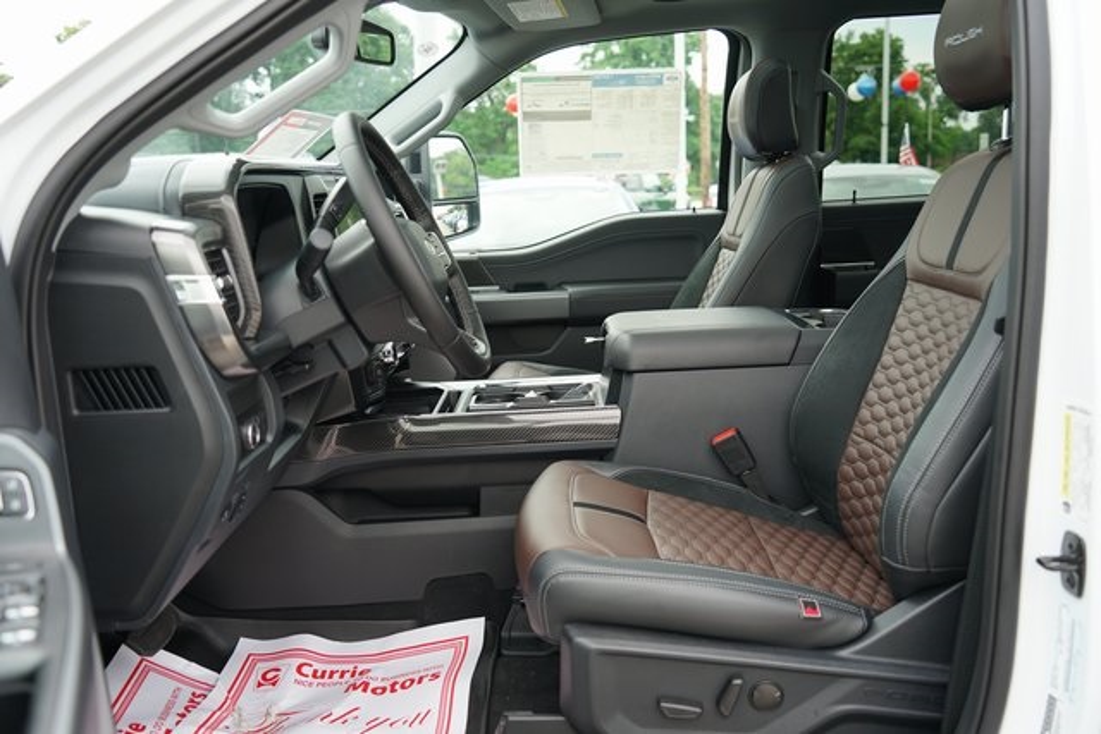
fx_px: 1009
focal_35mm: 33
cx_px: 550
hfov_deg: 57.2
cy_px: 367
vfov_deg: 40.0
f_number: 4
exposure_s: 1/60
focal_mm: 33
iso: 125
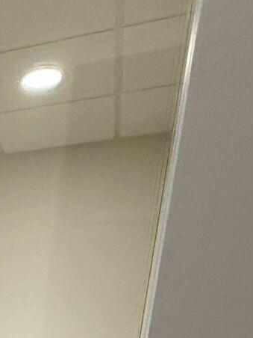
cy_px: 501
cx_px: -234
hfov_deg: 17.7
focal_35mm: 62
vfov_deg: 24.5
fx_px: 604
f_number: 2.2
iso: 160
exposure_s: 1/120
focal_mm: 2.22
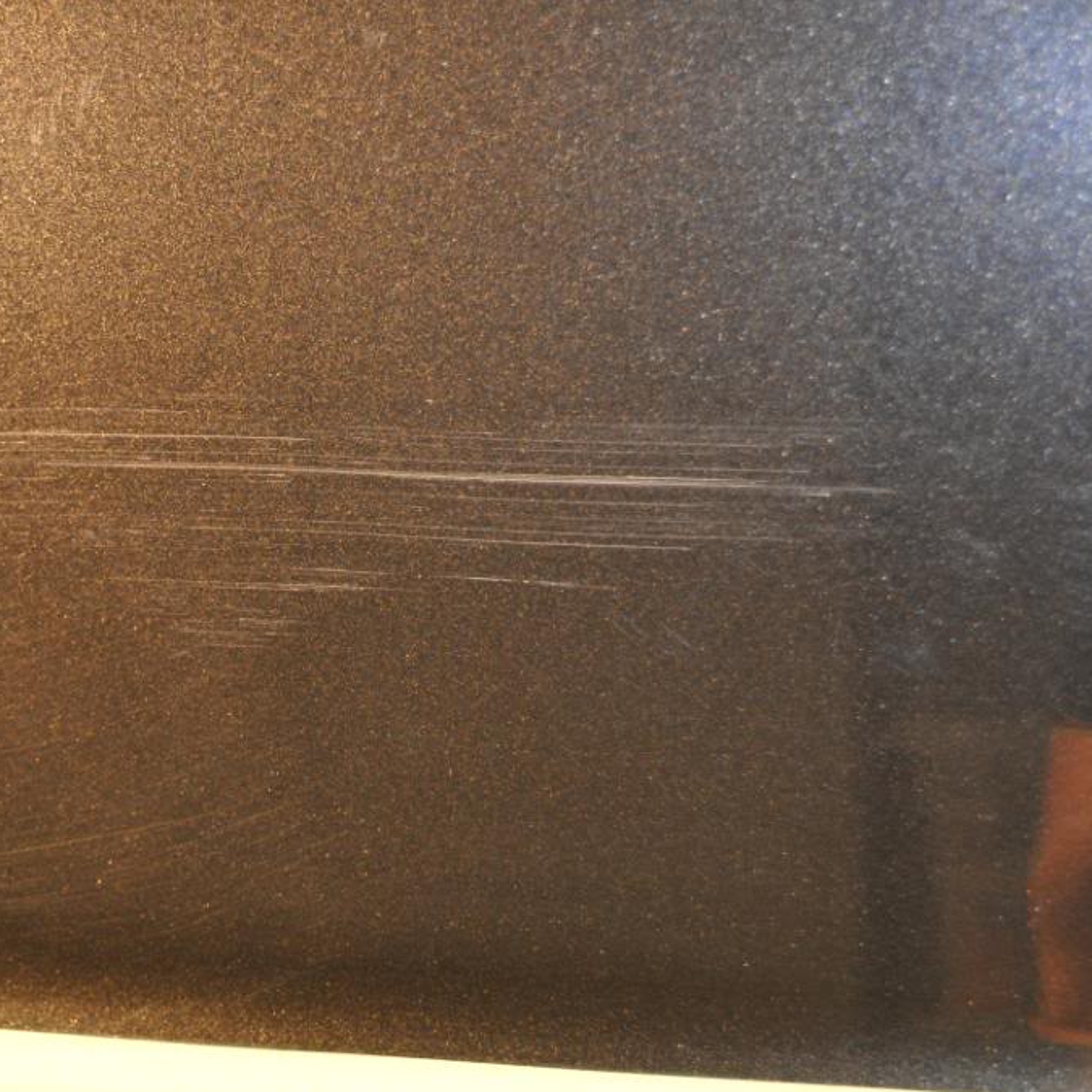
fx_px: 3034
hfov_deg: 20.3
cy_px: 547
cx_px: 277
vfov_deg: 20.4
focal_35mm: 85
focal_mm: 44
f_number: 4.5
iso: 800
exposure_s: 1/60
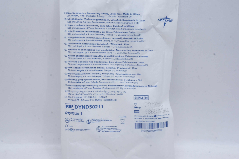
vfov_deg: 23.7
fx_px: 378
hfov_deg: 35.1
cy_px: 80
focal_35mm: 57
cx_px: 120
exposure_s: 1/4
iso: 400
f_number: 20
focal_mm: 38
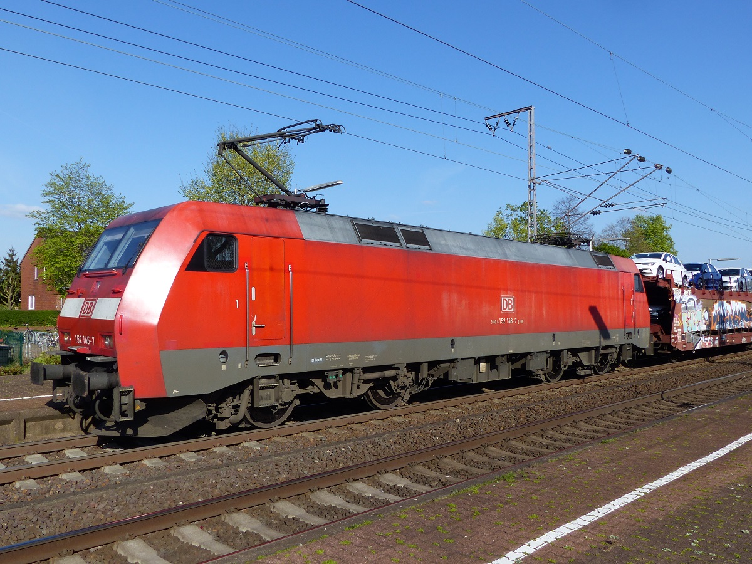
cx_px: 376
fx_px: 630
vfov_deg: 48.2
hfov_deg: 61.7
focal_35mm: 29
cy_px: 282
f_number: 4
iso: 100
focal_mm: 5.3
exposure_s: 1/1000
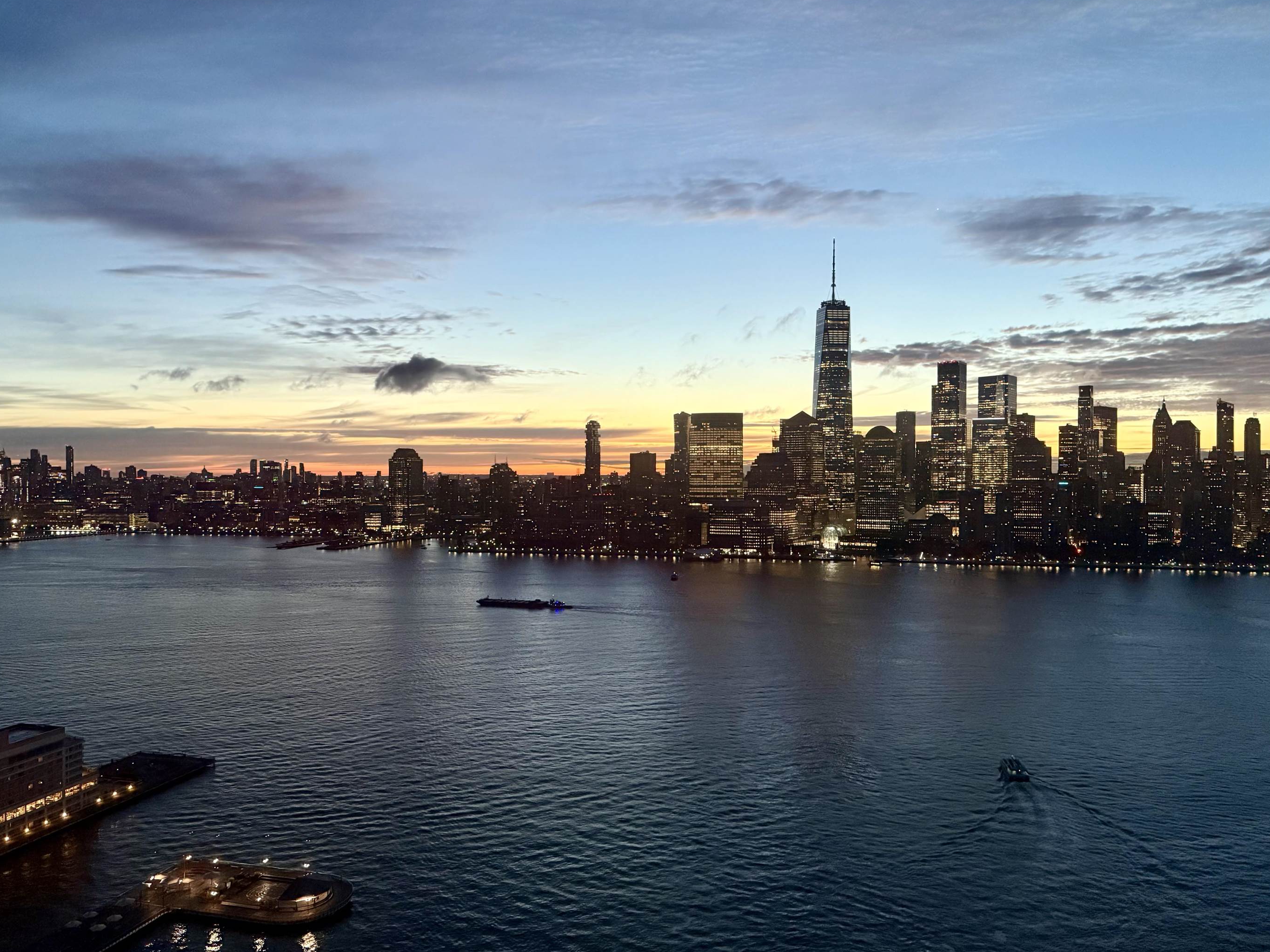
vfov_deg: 51.4
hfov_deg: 65.3
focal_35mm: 27
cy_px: 477
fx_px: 991
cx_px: 599
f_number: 1.78
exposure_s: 1/46
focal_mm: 6.76
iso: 800
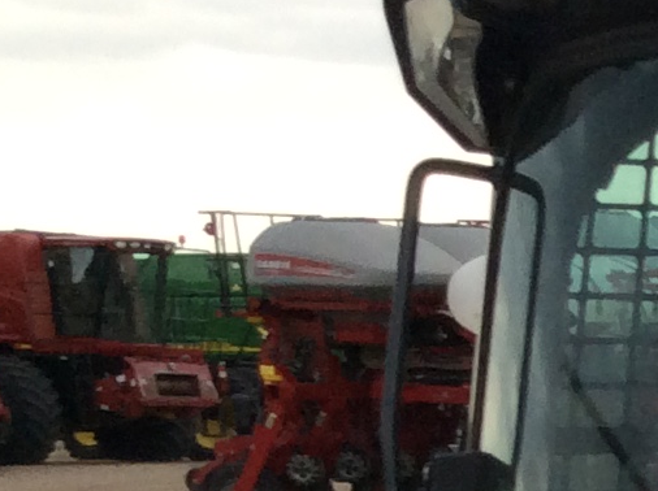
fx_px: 3113
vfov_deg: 8.6
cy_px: 969
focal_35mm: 164
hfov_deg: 10.8
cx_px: 1420
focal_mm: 3.3
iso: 32
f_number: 2.4
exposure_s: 1/469
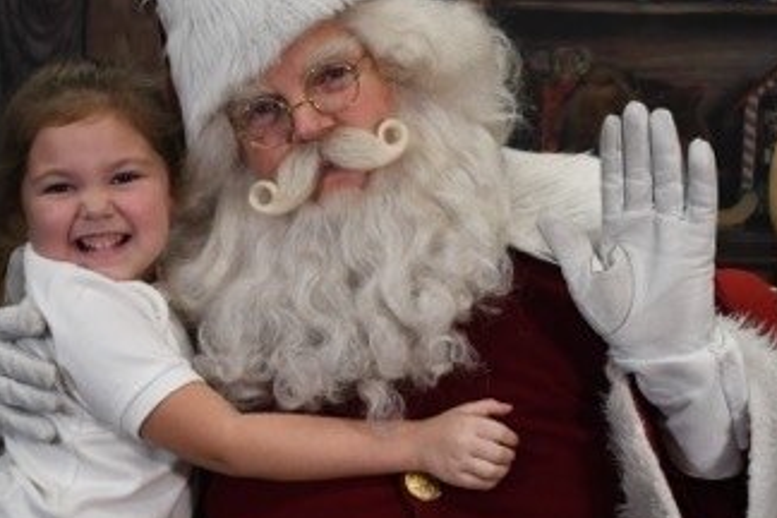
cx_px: 400
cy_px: 335
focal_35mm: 83
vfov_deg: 16.4
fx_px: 1791
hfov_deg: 24.5
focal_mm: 28
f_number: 4.5
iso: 800
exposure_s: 1/250
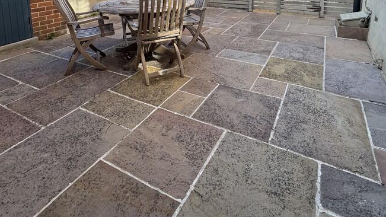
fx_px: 246
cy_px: -2
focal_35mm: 24
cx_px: 193
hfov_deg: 76.3
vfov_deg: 41.3
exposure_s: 1/318
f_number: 2.2
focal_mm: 2.22
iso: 40
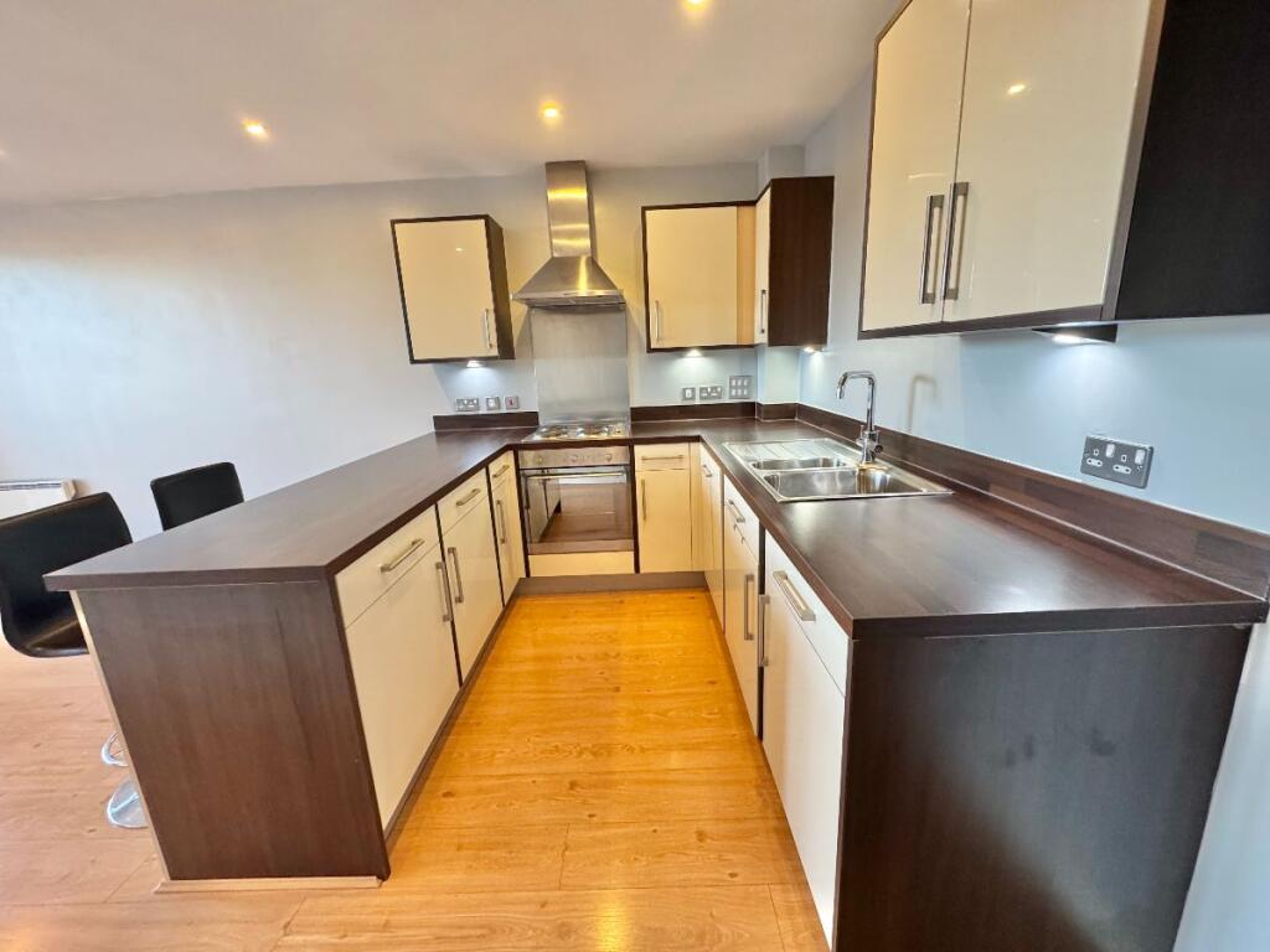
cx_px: 635
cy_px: 476
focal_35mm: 14
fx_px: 514
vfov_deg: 85.7
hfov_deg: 102.1
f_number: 2.2
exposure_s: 1/92
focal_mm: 2.22
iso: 320
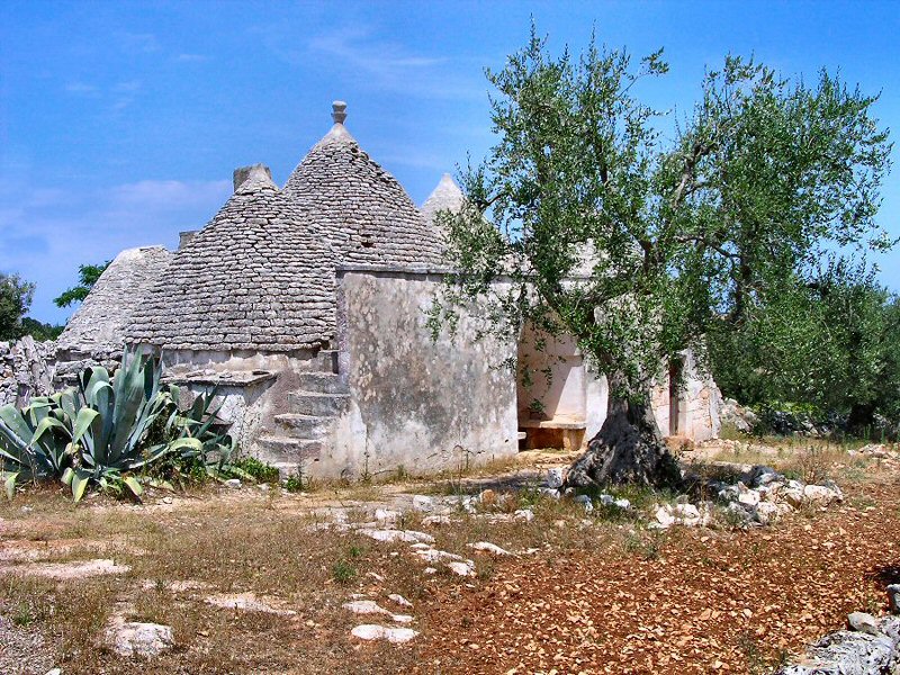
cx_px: 450
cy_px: 338
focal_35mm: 38
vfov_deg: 37.7
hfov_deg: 49.0
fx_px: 988
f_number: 5.6
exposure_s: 1/357
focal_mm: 5.8
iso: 100
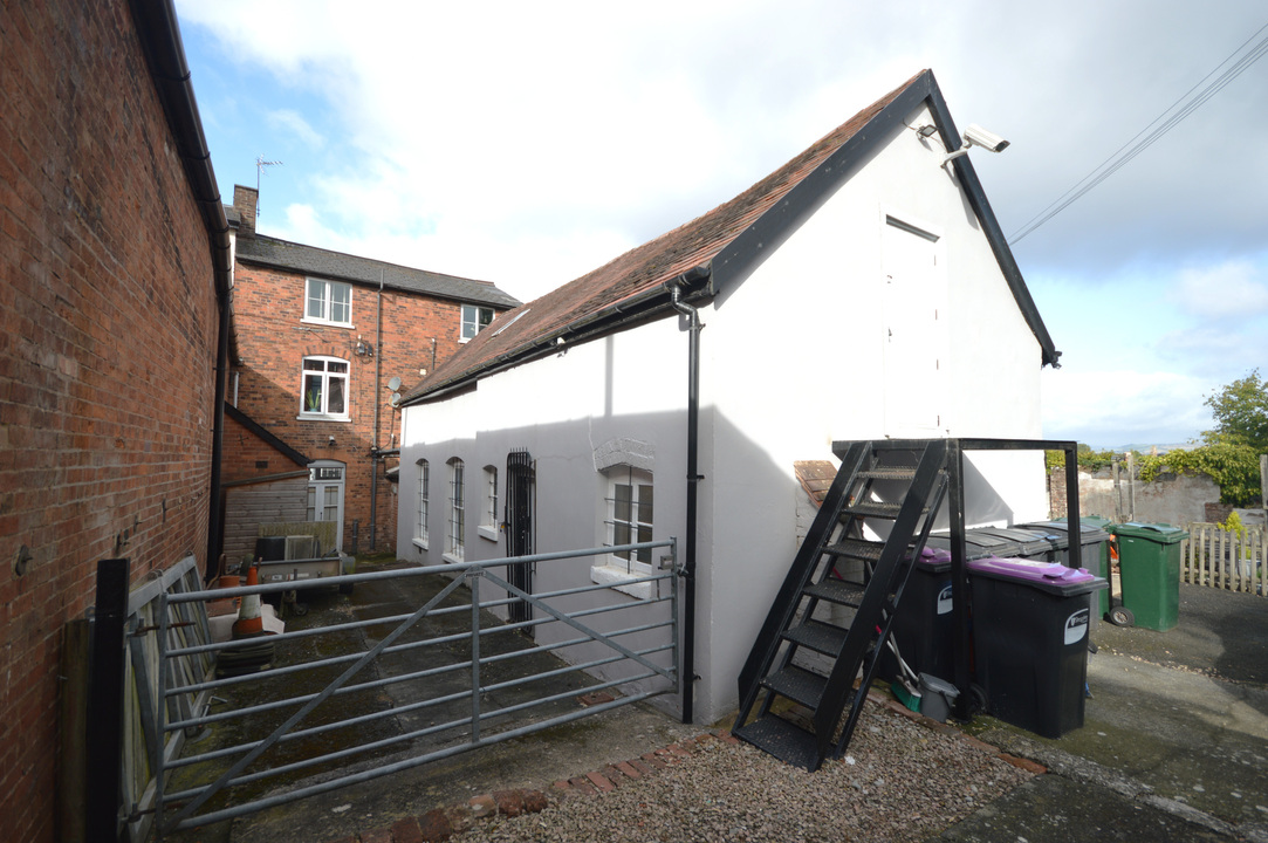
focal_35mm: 15
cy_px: 422
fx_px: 528
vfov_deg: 77.2
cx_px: 634
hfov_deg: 100.4
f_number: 6.3
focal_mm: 10
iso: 100
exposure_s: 1/160
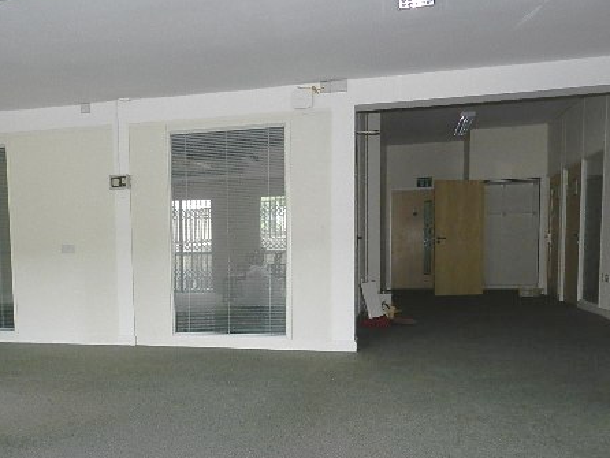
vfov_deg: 42.6
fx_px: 582
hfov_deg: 54.8
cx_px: 238
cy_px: 294
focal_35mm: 33
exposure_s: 1/30
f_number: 3.4
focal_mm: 4
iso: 200
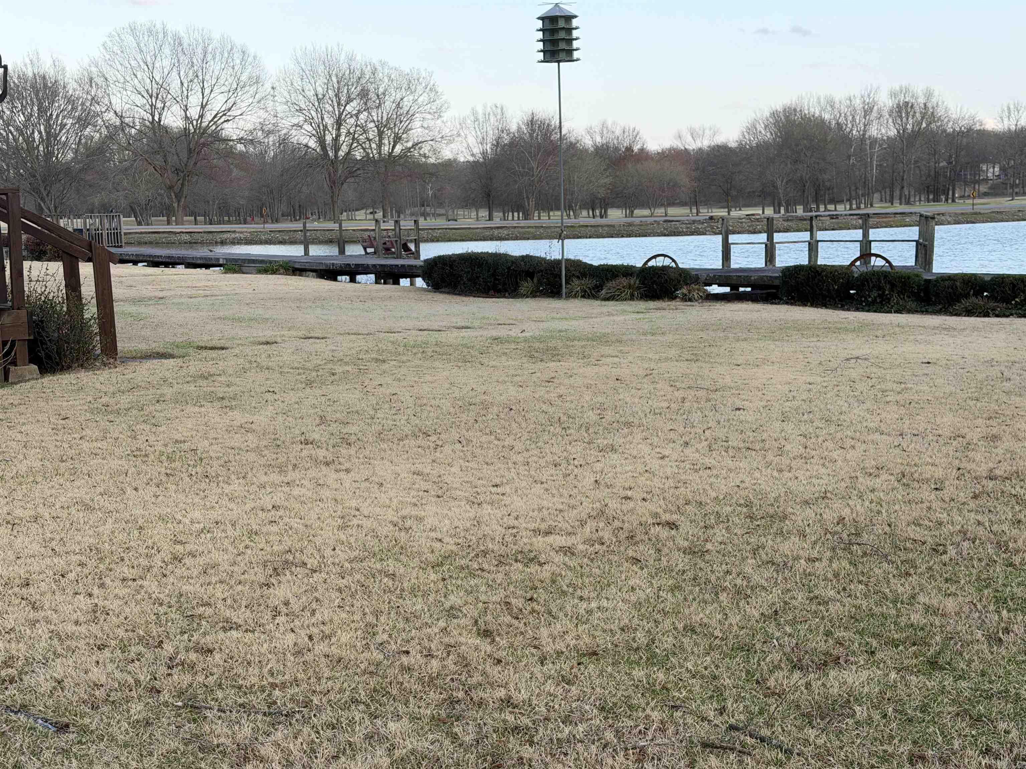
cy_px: 384
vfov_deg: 30.3
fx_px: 1423
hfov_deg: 39.7
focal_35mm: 48
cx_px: 513
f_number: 1.78
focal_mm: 6.76
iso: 80
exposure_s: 1/846
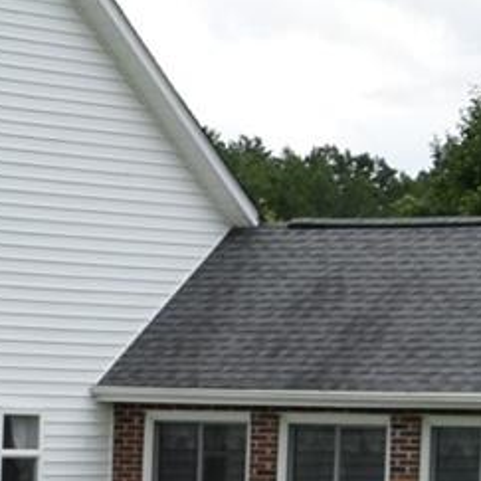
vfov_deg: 7.3
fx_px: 3710
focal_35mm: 236
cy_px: 741
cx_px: -457
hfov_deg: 7.2
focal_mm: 22
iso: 200
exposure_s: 1/250
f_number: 8
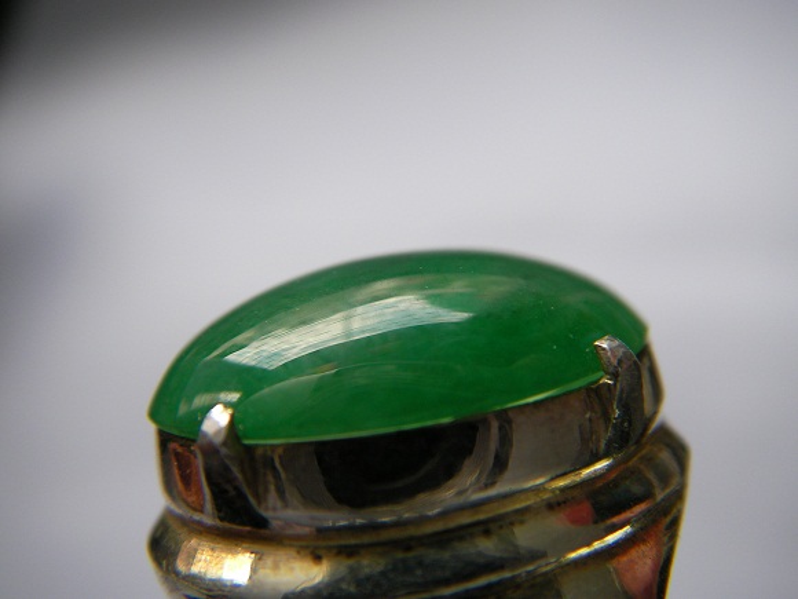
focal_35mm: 38
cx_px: 399
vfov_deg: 37.7
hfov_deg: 49.0
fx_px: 876
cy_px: 300
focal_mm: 6.3
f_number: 3.3
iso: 50
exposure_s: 1/78
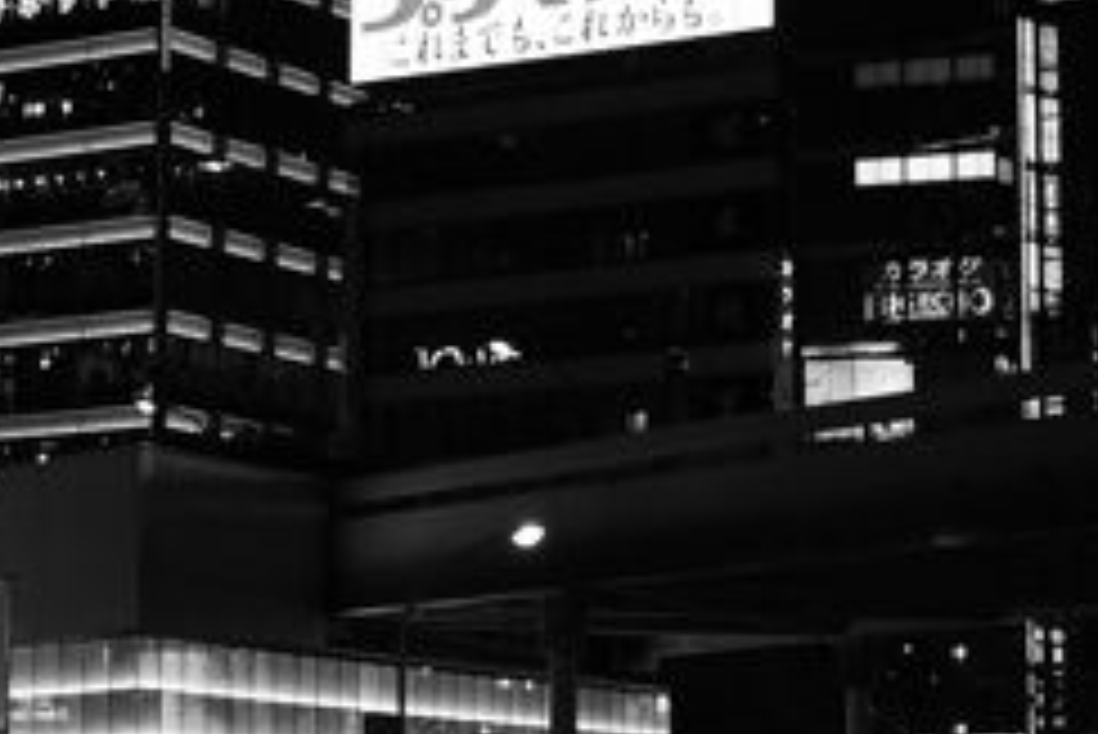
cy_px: -207
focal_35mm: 151
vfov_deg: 9.0
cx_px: 796
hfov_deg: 13.6
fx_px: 4608
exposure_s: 1/80
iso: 640
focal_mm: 24
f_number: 4.5
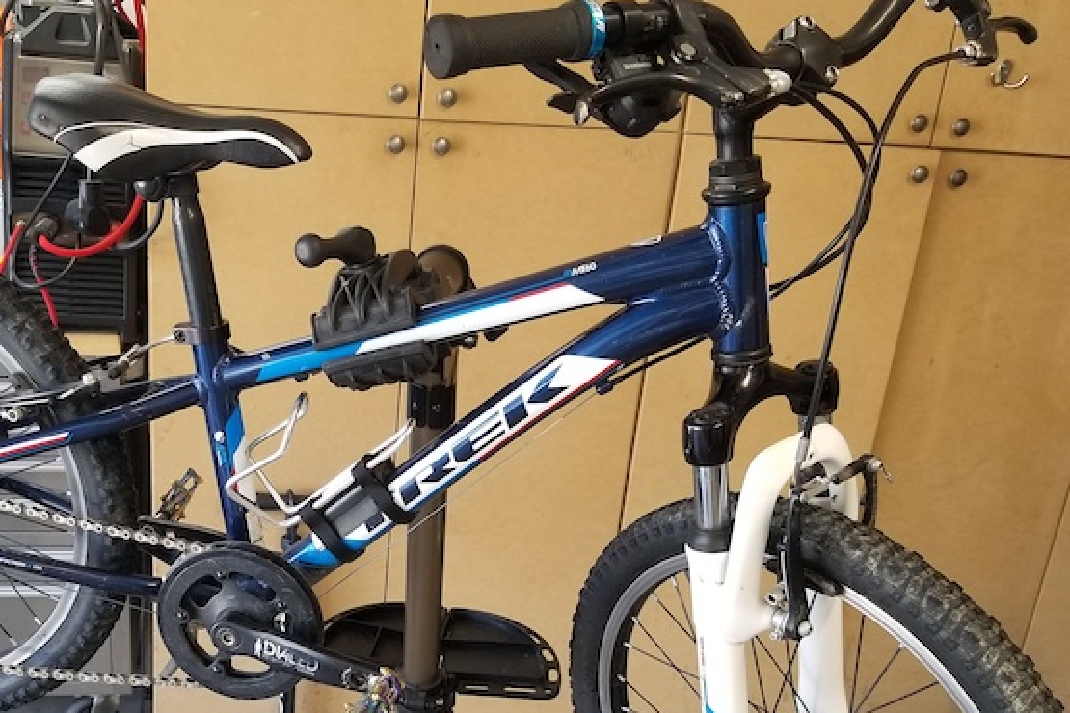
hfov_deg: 49.0
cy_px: 530
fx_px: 1159
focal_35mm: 39
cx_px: 395
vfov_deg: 33.6
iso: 100
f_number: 1.7
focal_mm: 4.25
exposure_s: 1/60
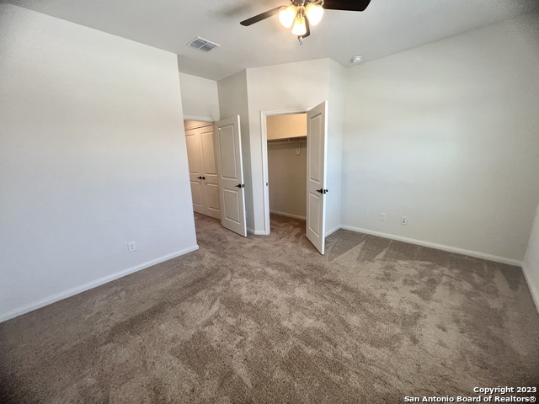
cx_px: 270
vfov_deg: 89.9
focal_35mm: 13
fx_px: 202
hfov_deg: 106.2
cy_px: 202
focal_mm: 1.57
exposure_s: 1/120
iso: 125
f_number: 1.8
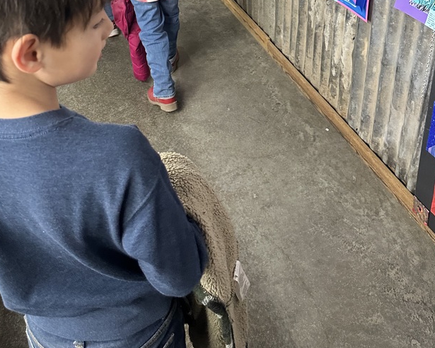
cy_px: 2
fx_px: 502
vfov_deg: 34.8
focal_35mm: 39
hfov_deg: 46.7
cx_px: 183
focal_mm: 6.86
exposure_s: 1/60
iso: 320
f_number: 1.78
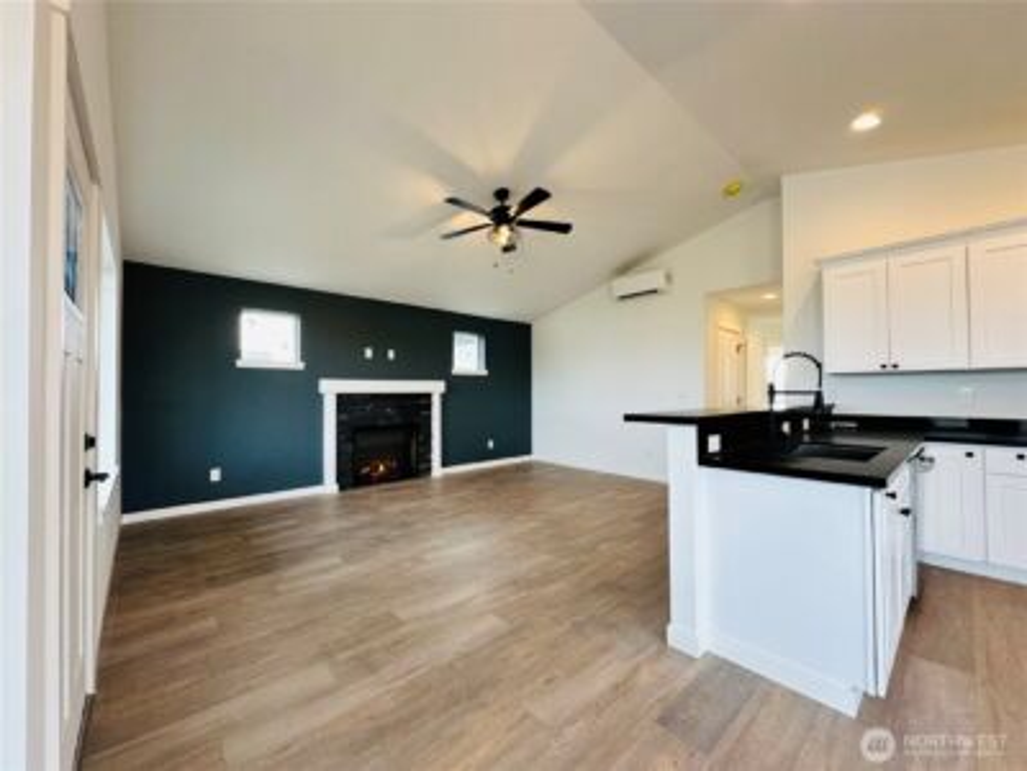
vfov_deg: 85.7
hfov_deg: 102.1
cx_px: 514
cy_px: 386
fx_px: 415
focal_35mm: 14
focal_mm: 2.22
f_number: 2.2
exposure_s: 1/120
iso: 125
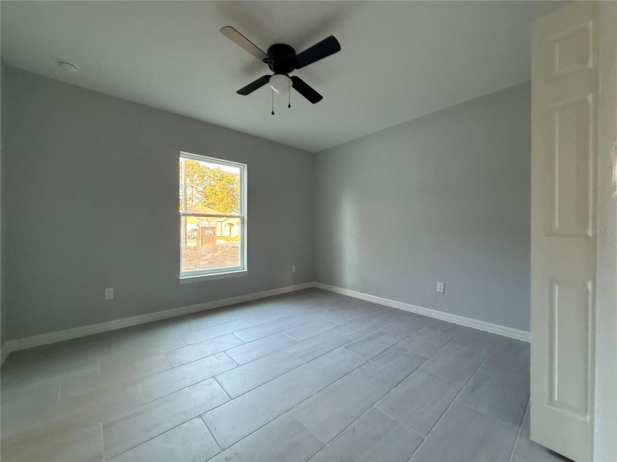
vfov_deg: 85.7
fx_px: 250
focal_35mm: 14
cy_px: 231
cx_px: 308
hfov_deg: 102.1
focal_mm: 2.22
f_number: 2.2
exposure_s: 1/60
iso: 250
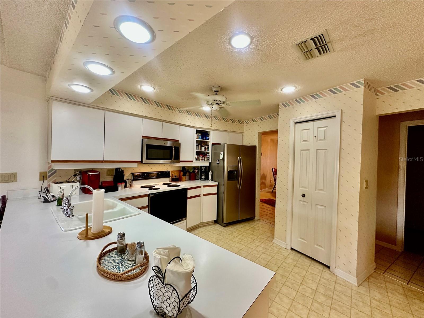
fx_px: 171
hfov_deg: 102.1
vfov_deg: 85.7
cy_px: 159
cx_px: 212
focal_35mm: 14
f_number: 2.2
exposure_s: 1/60
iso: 400
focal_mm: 2.22
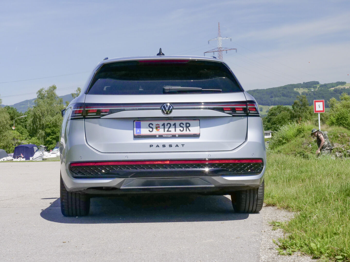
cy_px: 131
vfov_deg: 18.4
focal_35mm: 80
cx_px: 175
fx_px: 809
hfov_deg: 24.4
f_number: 11
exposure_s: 1/1300
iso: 1600
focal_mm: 40
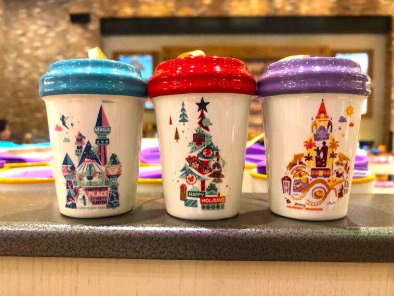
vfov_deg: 49.8
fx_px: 319
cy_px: 148
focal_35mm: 28
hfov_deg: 63.4
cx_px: 197
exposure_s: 1/13
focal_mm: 4
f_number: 1.8
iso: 100
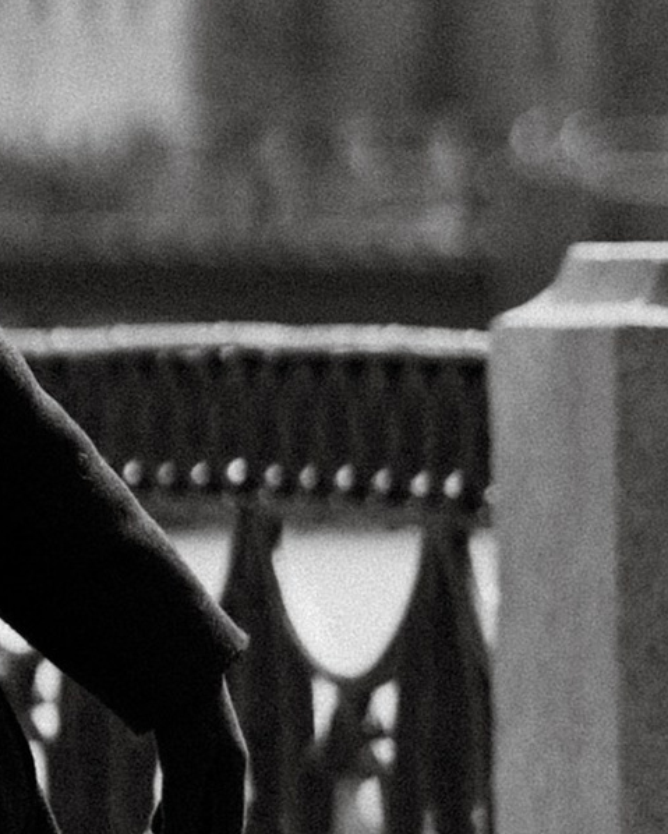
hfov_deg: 3.0
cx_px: -53
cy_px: 135
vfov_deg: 3.8
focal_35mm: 512
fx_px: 12643
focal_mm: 85
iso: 125
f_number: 2.2
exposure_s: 1/8000
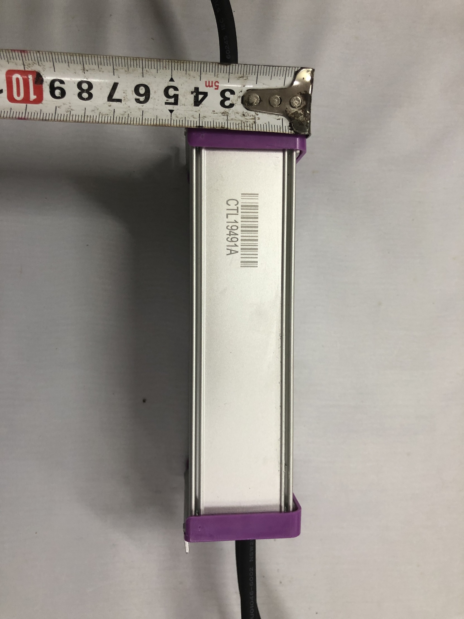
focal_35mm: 28
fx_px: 500
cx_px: 232
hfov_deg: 49.8
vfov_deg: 63.4
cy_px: 310
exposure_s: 1/17
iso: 40
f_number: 1.8
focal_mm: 4
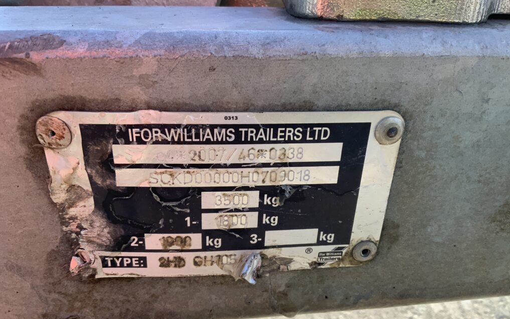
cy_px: 171
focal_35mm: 31
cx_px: 257
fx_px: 431
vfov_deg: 40.6
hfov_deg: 61.2
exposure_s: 1/188
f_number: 1.8
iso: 16
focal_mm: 3
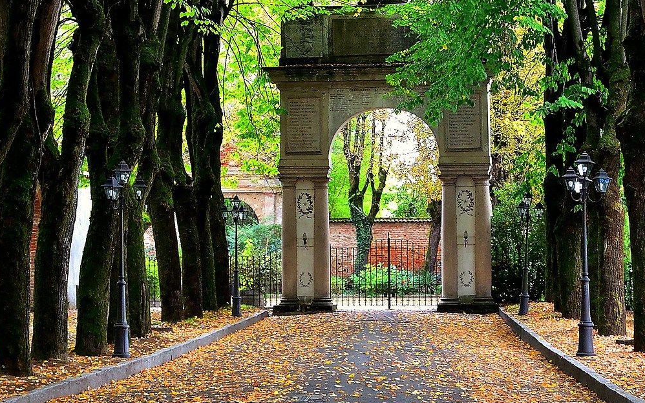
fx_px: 1744
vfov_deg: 13.1
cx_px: 304
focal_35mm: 99
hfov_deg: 20.9
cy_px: 50
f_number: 8
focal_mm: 27
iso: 400
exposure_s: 1/50
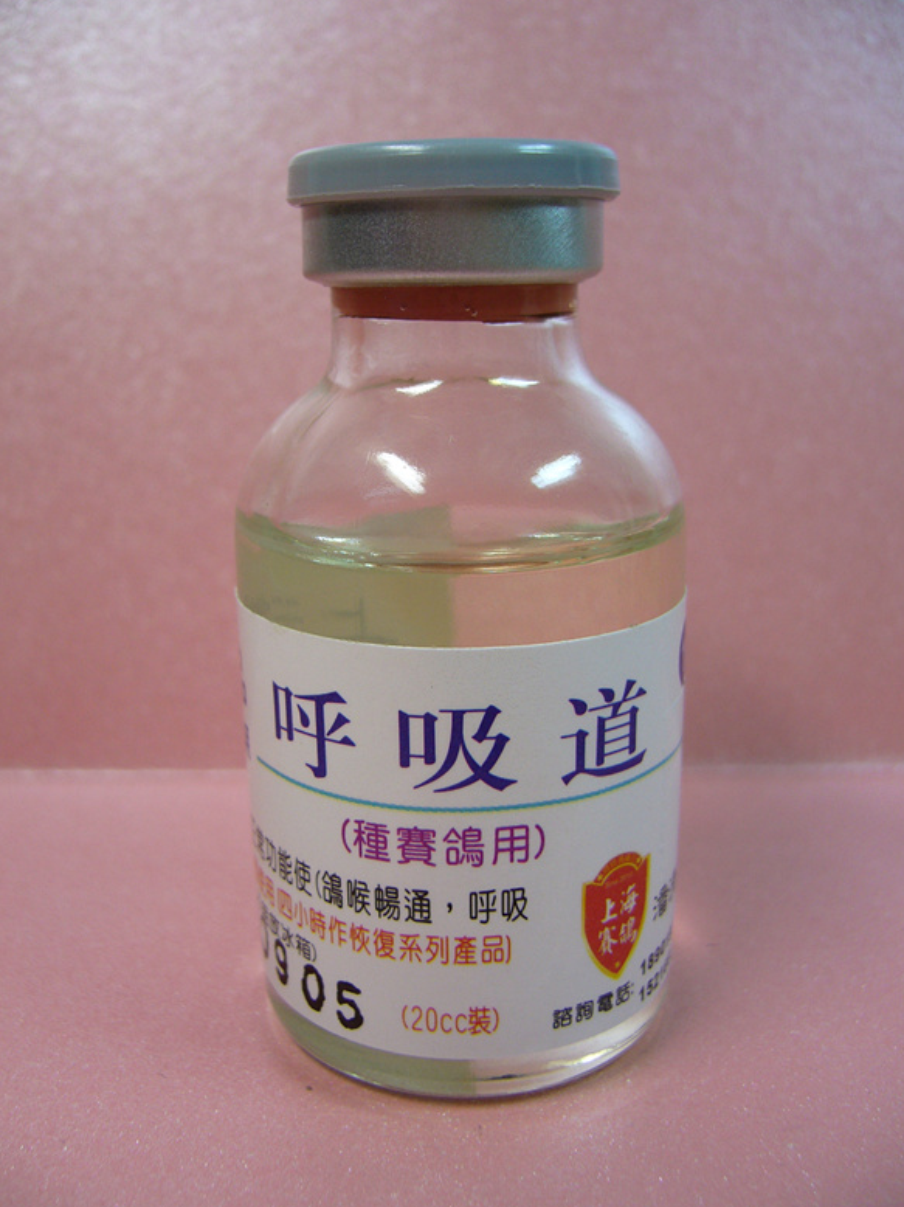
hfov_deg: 39.6
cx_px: 453
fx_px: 1254
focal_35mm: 36
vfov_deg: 51.4
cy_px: 597
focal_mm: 5.8
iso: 80
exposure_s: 1/40
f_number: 2.8
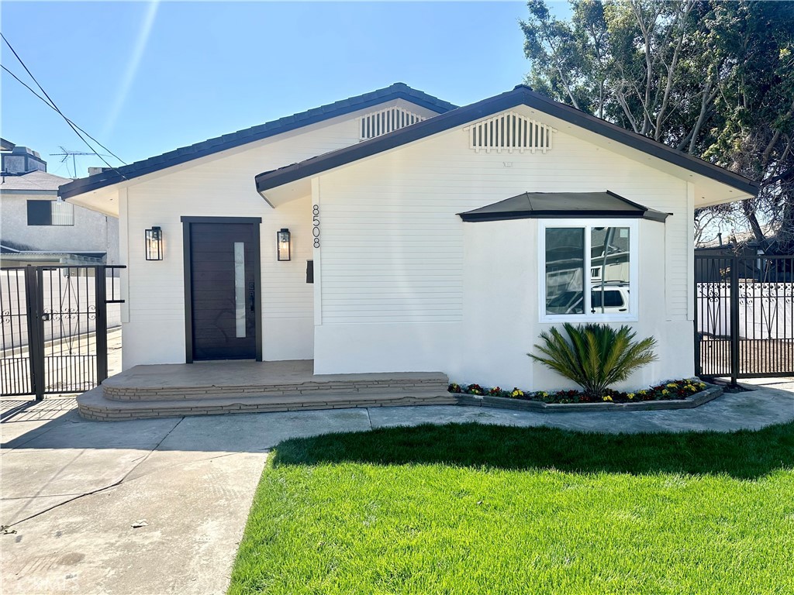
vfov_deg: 56.8
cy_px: 298
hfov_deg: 71.6
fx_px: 550
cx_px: 397
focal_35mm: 24
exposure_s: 1/3247
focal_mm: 6.86
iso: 80
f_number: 1.78
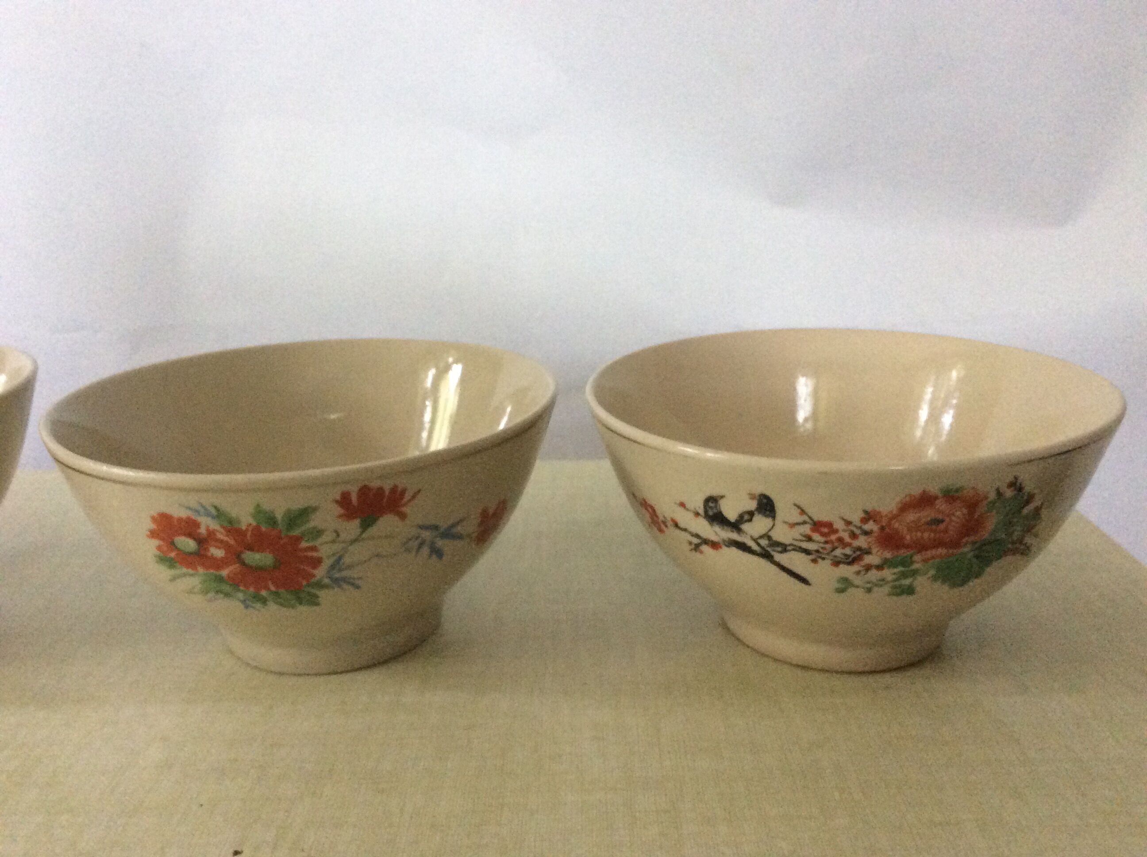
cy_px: 428
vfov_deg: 44.1
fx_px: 1059
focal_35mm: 32
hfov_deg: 56.9
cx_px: 574
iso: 320
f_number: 2.4
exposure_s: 1/25
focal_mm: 3.3
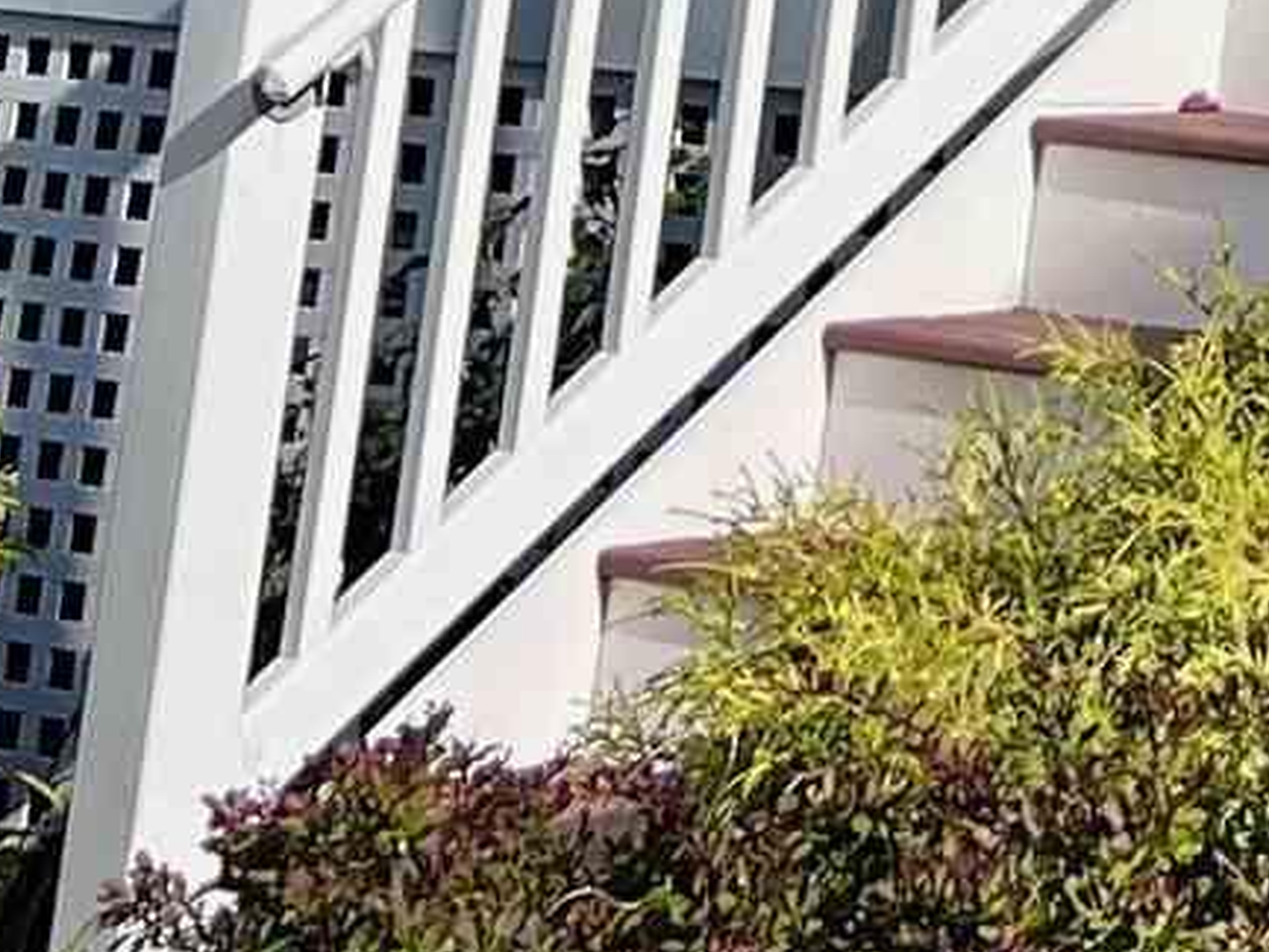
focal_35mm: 185
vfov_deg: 7.1
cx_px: 2964
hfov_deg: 9.6
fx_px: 6782
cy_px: -2036
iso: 50
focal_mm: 5.7
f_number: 1.5
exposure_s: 1/5319
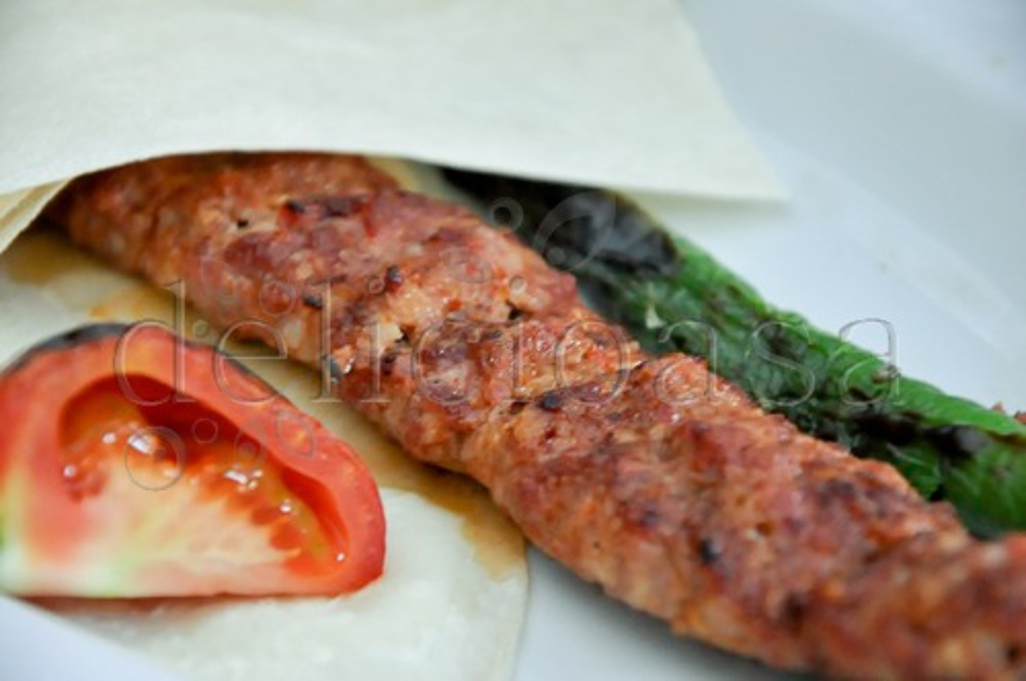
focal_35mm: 158
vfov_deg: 8.7
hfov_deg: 13.1
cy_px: 340
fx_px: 4483
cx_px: 513
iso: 1600
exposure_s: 1/15
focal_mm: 105
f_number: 5.6
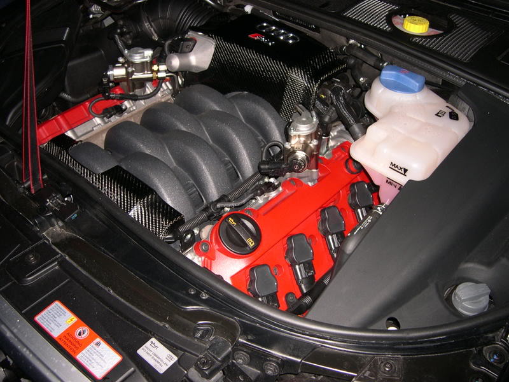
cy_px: 191
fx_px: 559
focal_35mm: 38
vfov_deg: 37.7
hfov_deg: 49.0
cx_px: 254
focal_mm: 8
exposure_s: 1/60
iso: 100
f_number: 2.8
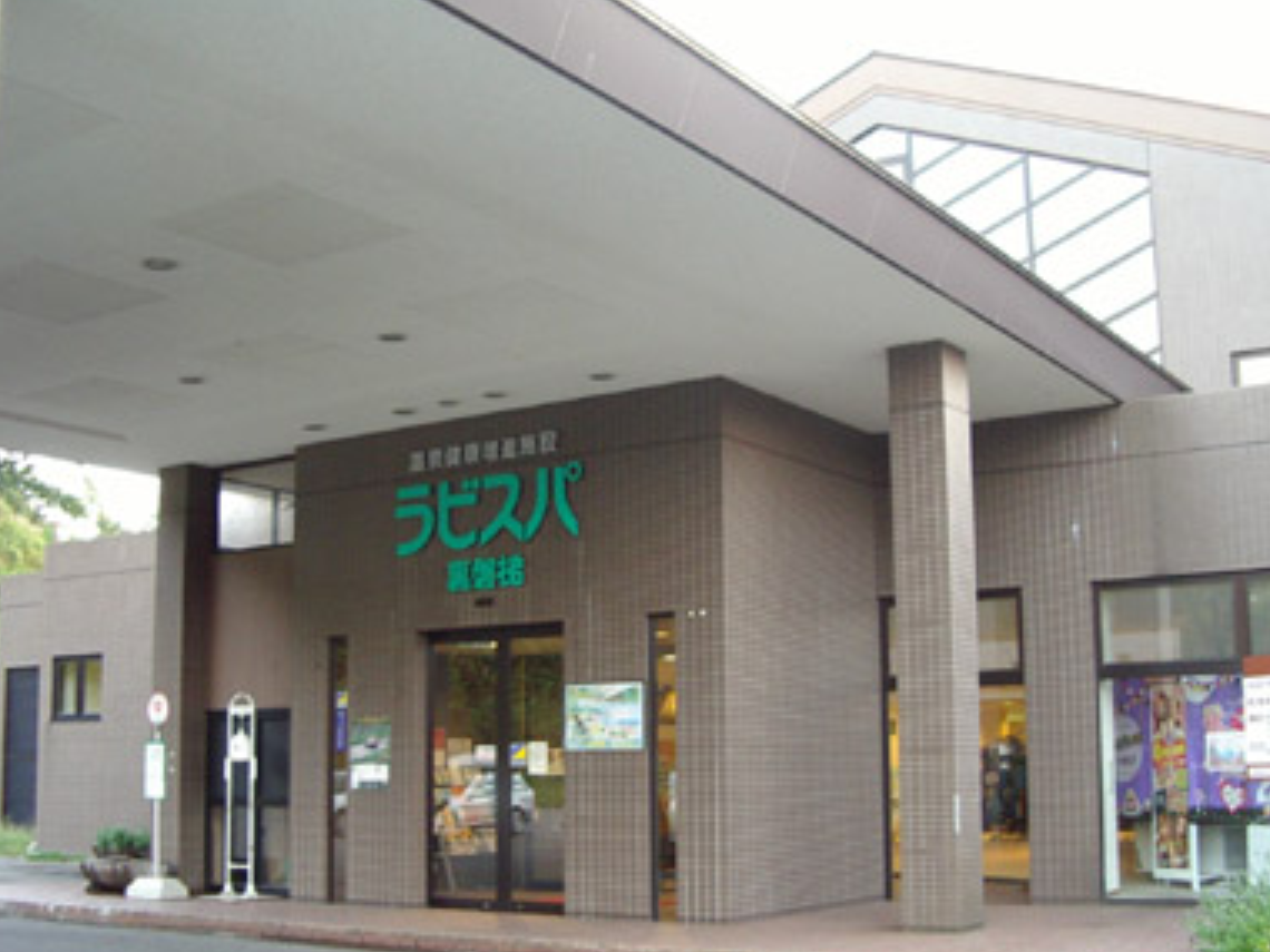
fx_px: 1651
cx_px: 635
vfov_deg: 32.2
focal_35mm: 45
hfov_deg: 42.1
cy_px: 524
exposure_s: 1/6
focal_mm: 5.8
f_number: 2.6
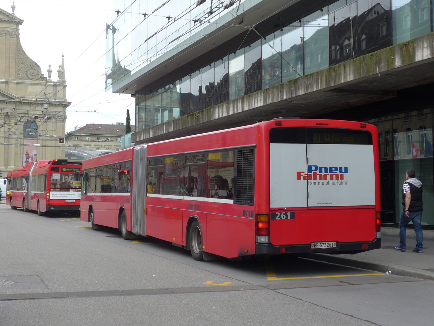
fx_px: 690
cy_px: 163
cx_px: 217
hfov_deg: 34.9
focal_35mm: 55
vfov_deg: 26.6
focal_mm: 11.3
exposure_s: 1/200
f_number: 3.4
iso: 80
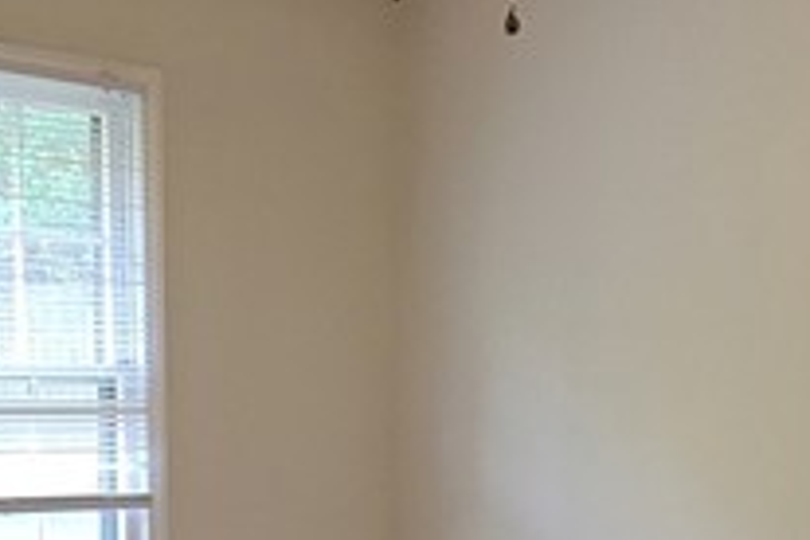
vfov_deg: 18.9
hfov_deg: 30.0
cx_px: 473
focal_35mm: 67
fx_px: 1507
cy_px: 685
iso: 320
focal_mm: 2.2
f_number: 2.2
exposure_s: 1/40
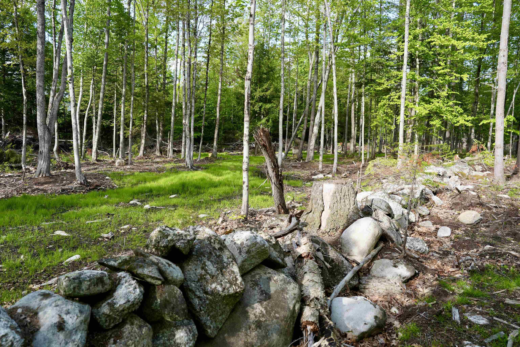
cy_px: 174
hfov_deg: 73.7
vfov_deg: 53.1
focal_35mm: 24
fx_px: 347
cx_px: 260
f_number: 5.6
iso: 250
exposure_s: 1/320
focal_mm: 24
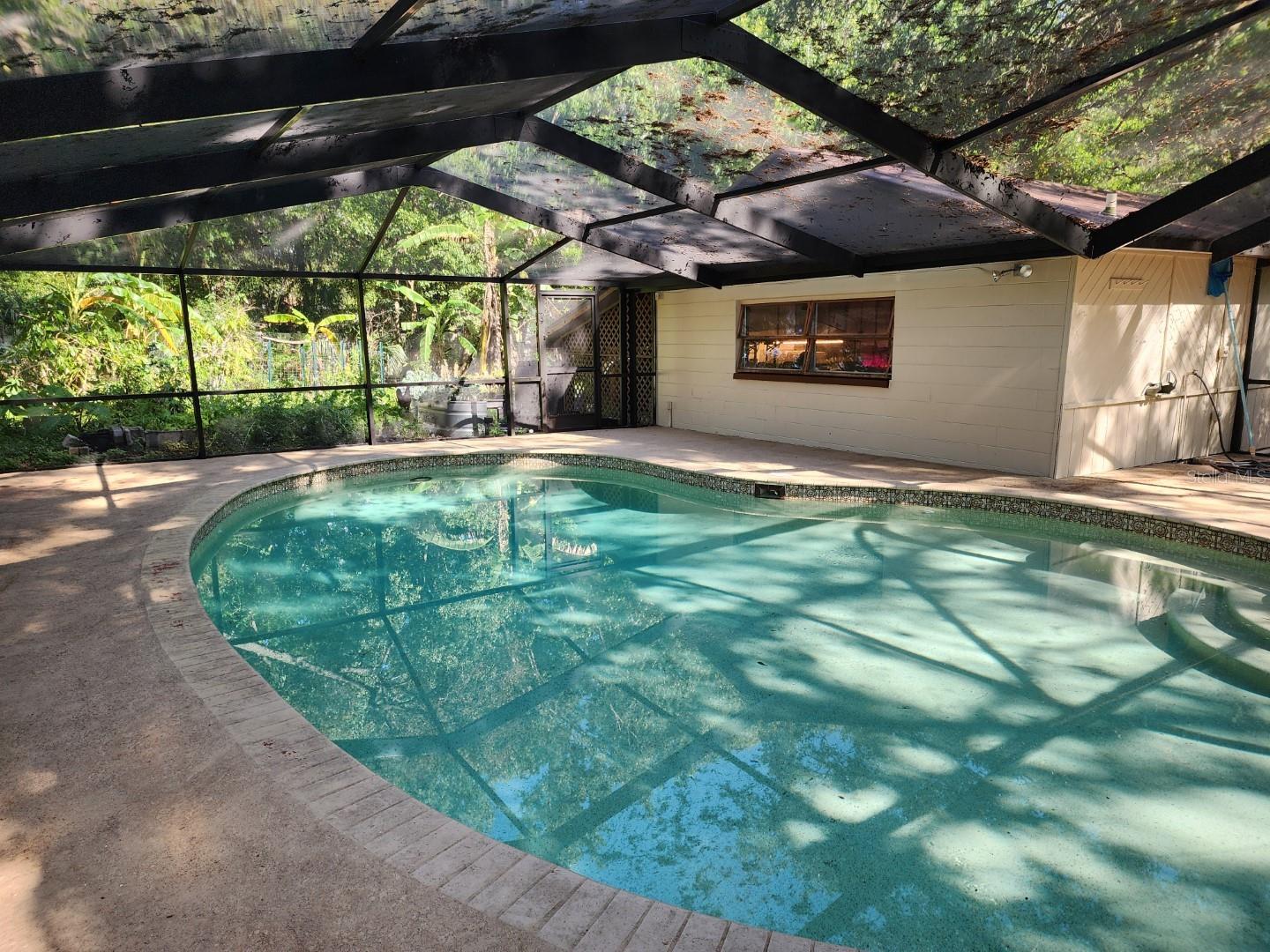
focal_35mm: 23
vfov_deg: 58.9
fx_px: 844
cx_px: 635
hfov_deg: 73.9
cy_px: 476
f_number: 1.8
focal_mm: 6.4
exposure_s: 1/180
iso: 32
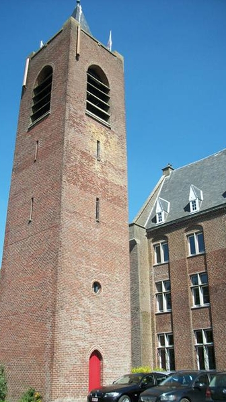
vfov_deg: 56.6
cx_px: 92
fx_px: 373
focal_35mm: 35
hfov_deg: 33.6
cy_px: 201
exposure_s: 1/800
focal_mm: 5.7
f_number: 2.9
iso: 80
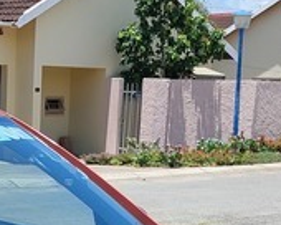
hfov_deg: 17.1
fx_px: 915
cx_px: 13
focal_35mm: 110
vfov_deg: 13.1
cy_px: 356
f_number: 1.8
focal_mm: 5.23
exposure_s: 1/908
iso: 25
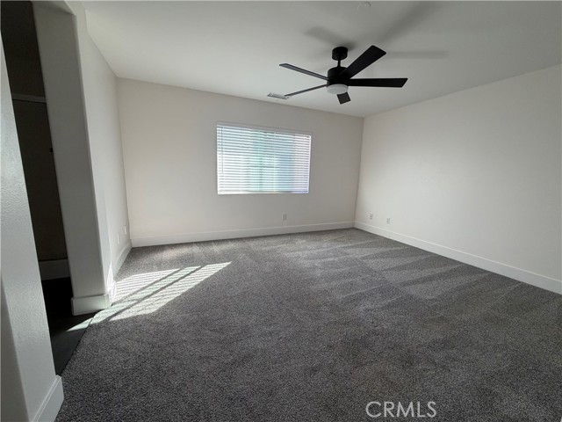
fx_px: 227
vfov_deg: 85.7
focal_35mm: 14
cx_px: 281
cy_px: 211
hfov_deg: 102.1
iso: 100
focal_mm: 2.22
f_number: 2.2
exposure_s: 1/120
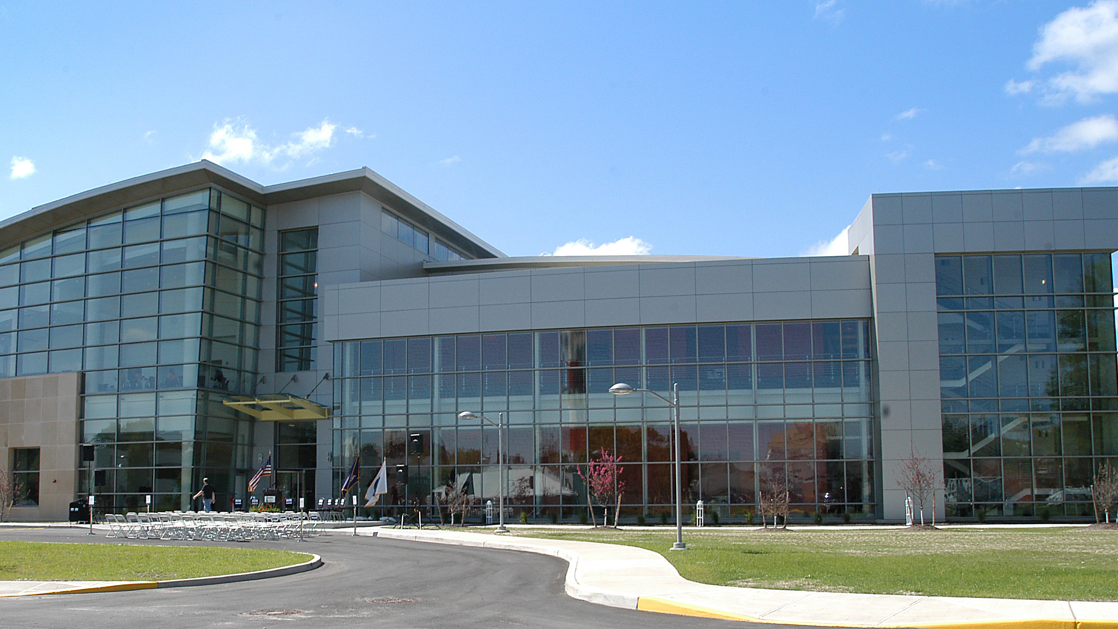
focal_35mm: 35
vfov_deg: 33.8
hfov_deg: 57.0
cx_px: 505
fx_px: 1028
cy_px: 403
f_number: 10
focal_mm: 17
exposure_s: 1/350
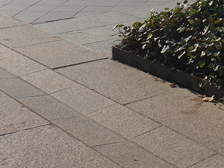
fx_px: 608
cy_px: -123
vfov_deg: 14.1
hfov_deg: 20.1
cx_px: 233
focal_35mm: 94
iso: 50
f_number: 2.4
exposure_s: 1/2732
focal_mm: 4.3
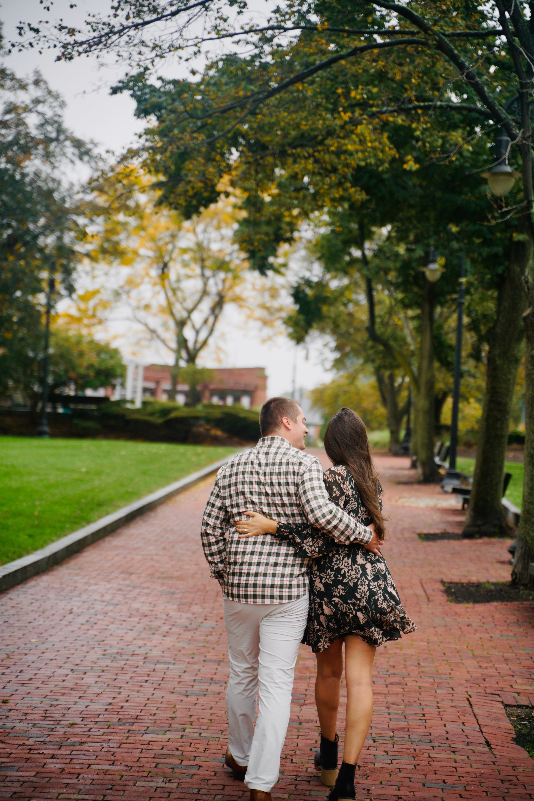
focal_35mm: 75
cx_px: 267
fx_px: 1668
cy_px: 400
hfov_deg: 18.2
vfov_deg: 27.0
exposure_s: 1/160
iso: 125
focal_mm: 75
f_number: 2.8
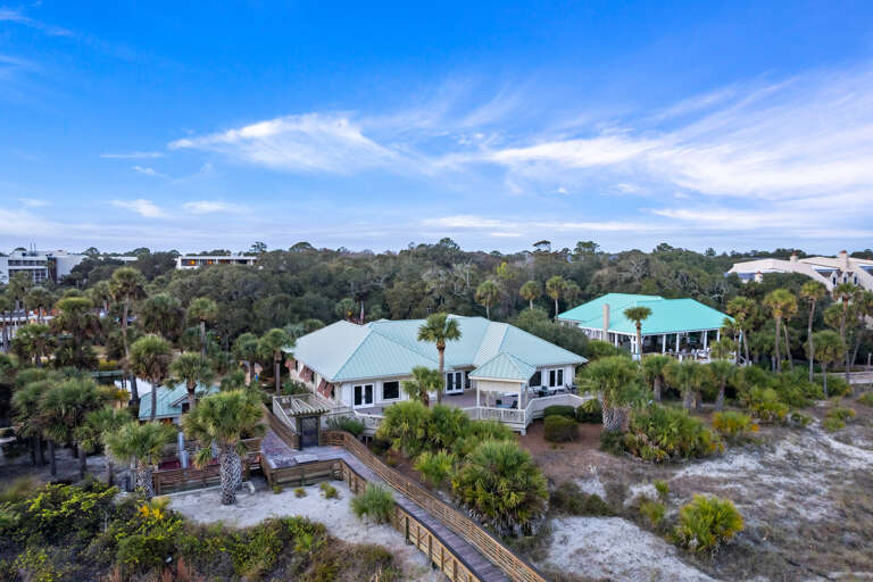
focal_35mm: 22
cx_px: 436
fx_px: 533
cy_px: 291
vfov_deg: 57.2
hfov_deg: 78.6
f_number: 2.8
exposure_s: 1/50
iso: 100
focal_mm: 8.38
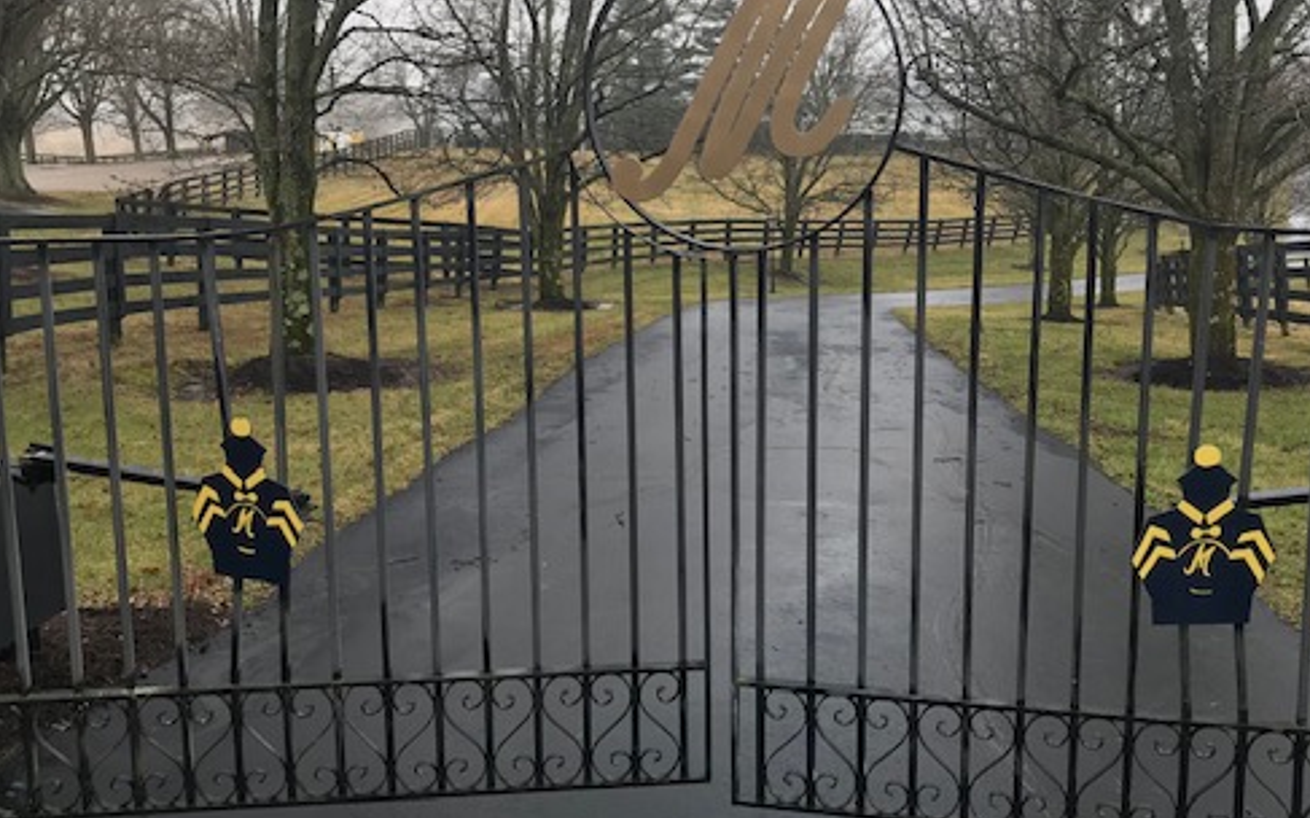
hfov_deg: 50.3
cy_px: 358
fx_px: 1392
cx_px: 716
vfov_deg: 32.7
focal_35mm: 39
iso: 20
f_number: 1.8
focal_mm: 3.99
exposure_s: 1/185
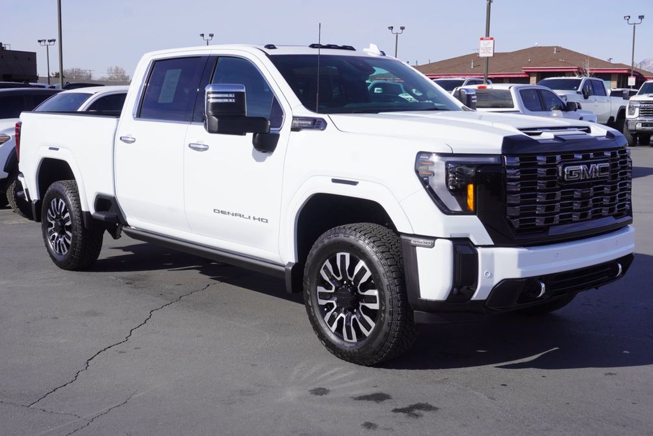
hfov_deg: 42.7
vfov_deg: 29.2
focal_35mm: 46
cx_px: 328
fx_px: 834
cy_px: 219
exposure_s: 1/200
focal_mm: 30
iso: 100
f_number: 11
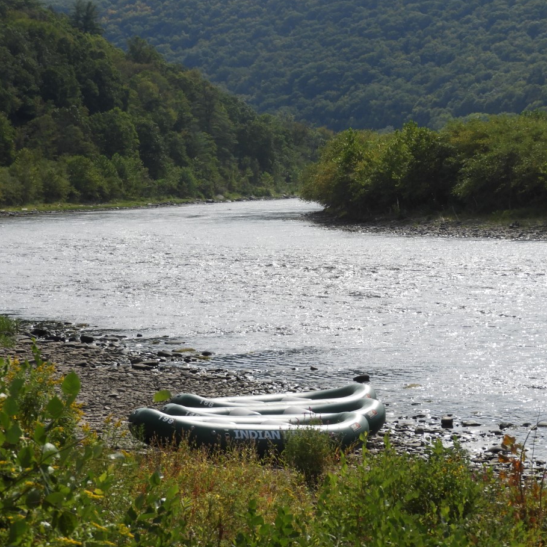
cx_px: 333
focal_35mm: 133
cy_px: 244
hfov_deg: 13.1
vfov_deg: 13.1
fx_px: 2378
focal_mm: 17
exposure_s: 1/800
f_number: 4.8
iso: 100
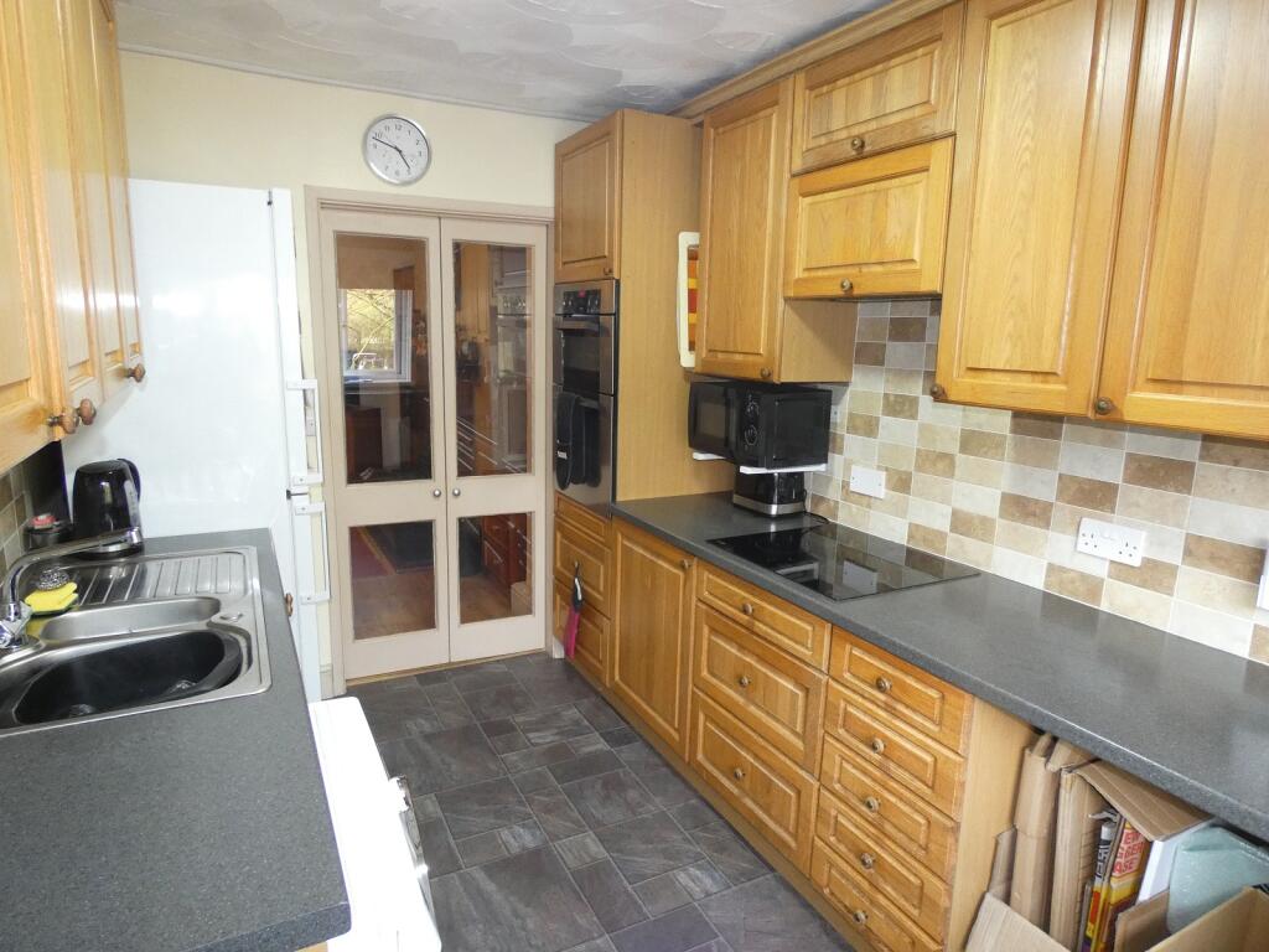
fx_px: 733
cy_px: 476
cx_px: 634
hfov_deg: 81.7
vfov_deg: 66.0
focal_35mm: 20
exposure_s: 1/60
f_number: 2.8
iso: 500
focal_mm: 3.6
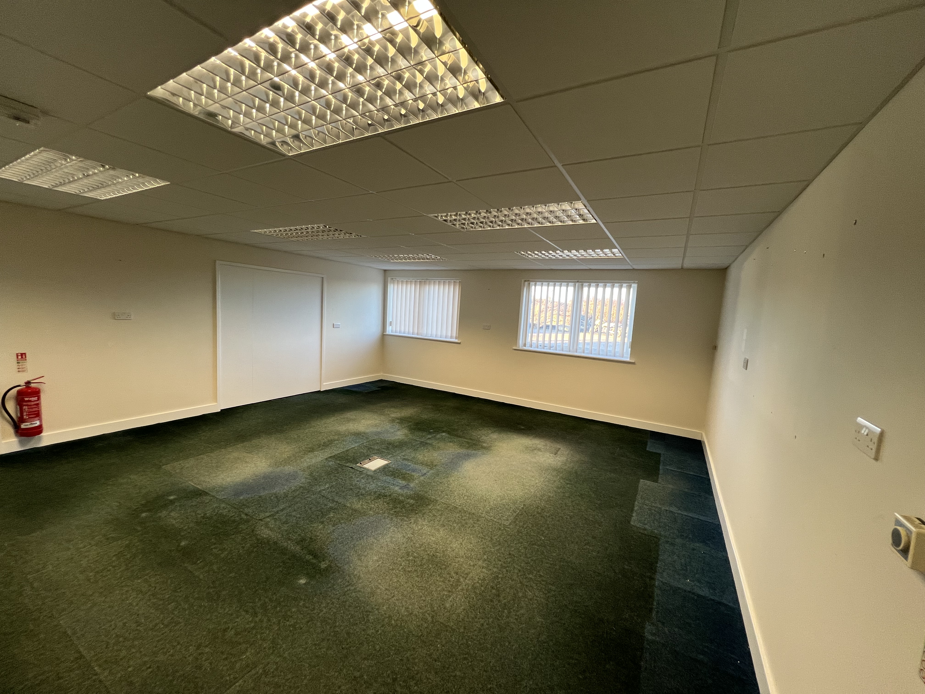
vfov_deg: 89.9
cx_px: 462
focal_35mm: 13
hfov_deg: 106.2
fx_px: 347
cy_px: 347
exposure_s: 1/100
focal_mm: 1.57
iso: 125
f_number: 1.8
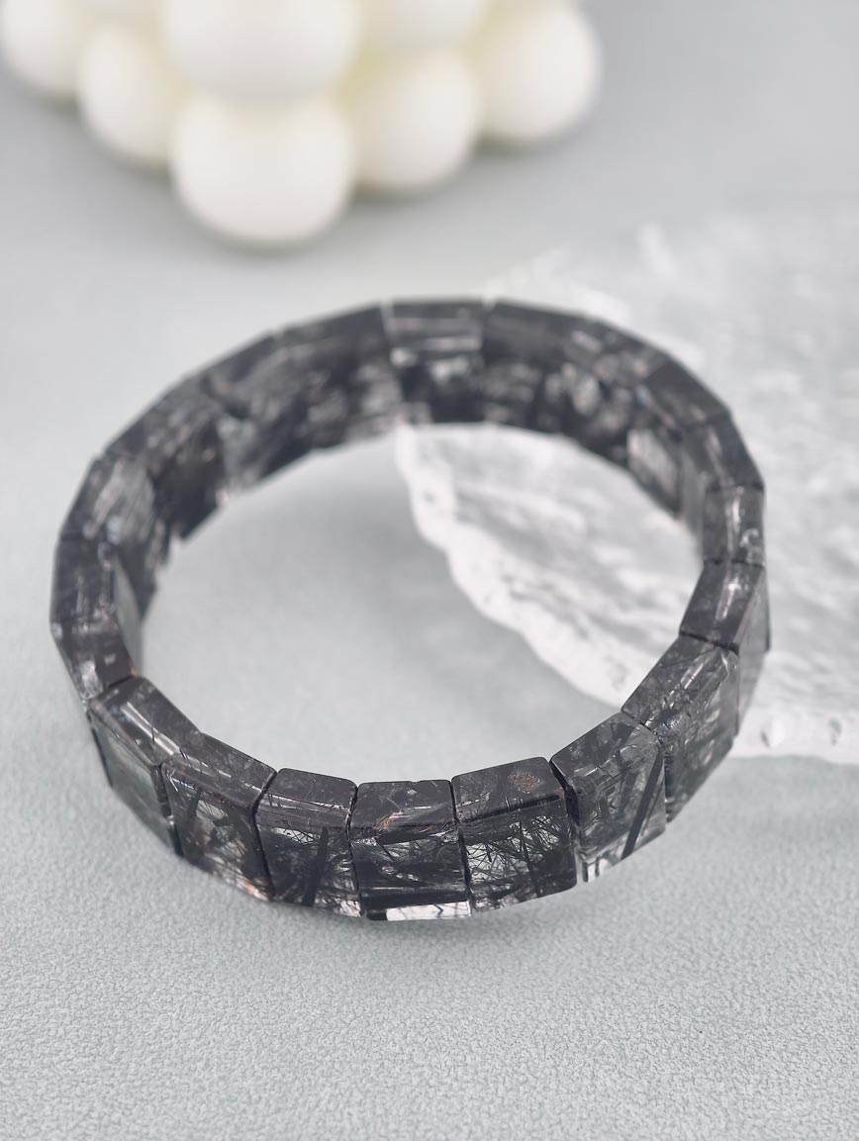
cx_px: 430
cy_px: 570
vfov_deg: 23.0
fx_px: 2806
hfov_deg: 17.4
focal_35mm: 85
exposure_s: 1/160
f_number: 2.67
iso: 125
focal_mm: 22.48
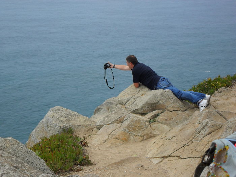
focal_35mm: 74
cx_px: 118
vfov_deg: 19.9
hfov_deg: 26.3
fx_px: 505
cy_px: 88
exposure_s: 1/1000
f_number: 3.9
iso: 100
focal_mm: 13.2
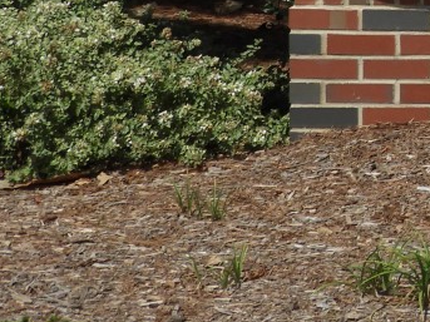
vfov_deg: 7.6
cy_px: -281
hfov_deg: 9.7
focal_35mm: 189
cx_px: 874
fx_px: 2347
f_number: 4
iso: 100
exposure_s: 1/1600
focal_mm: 8.1
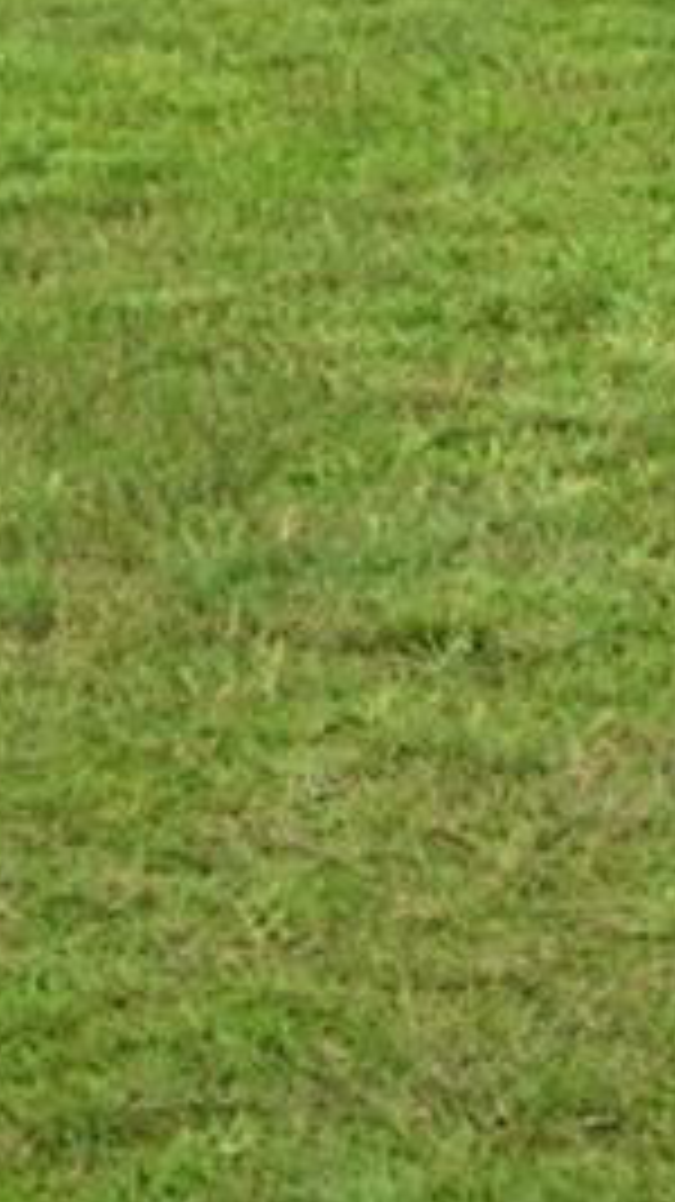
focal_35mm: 182
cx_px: 1296
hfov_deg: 6.5
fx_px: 5797
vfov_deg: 11.3
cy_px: -716
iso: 400
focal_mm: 29
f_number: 8
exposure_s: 1/250
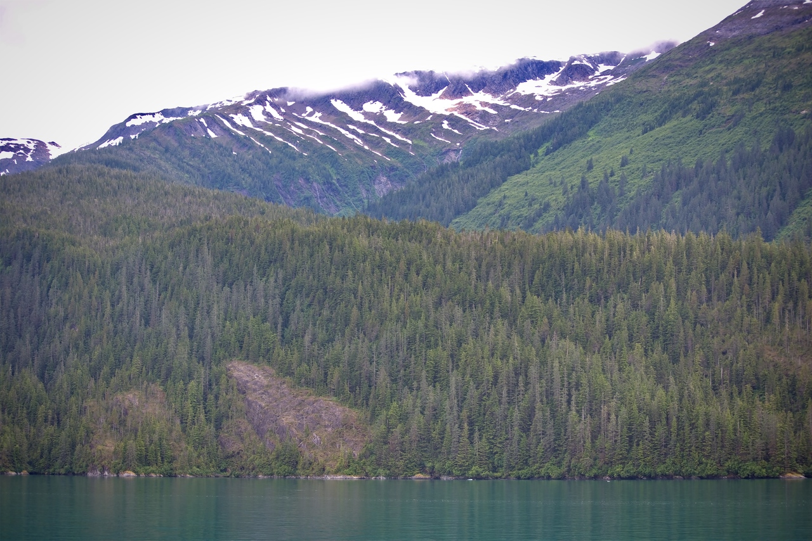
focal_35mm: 70
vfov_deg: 19.5
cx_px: 406
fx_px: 1579
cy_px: 270
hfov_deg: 28.8
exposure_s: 1/160
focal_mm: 70
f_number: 4.5
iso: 140
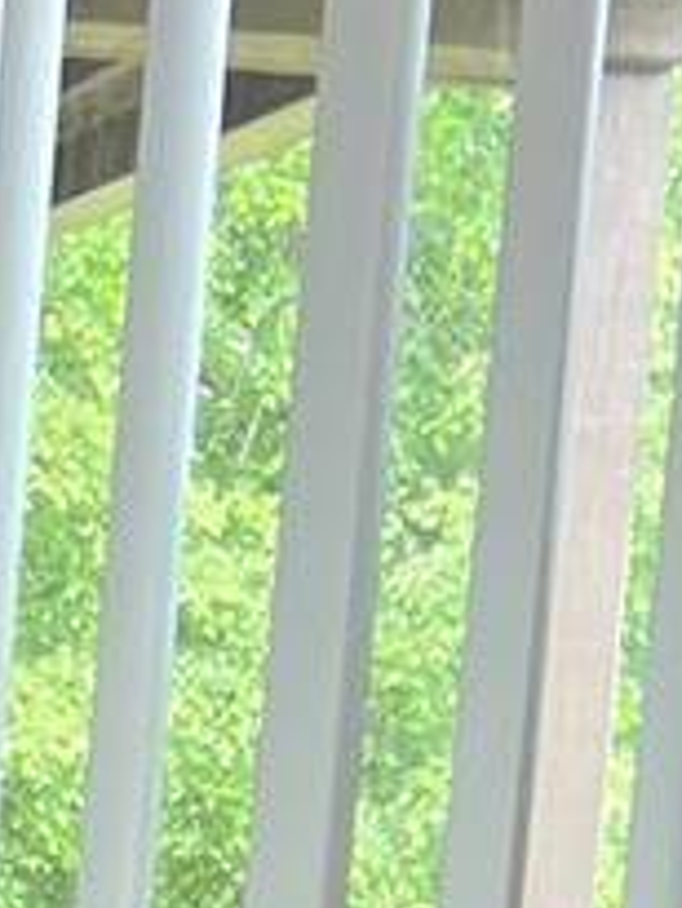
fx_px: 5117
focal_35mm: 195
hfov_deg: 7.1
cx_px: -1036
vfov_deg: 9.6
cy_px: 1674
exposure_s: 1/120
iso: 50
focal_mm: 5.7
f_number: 1.5
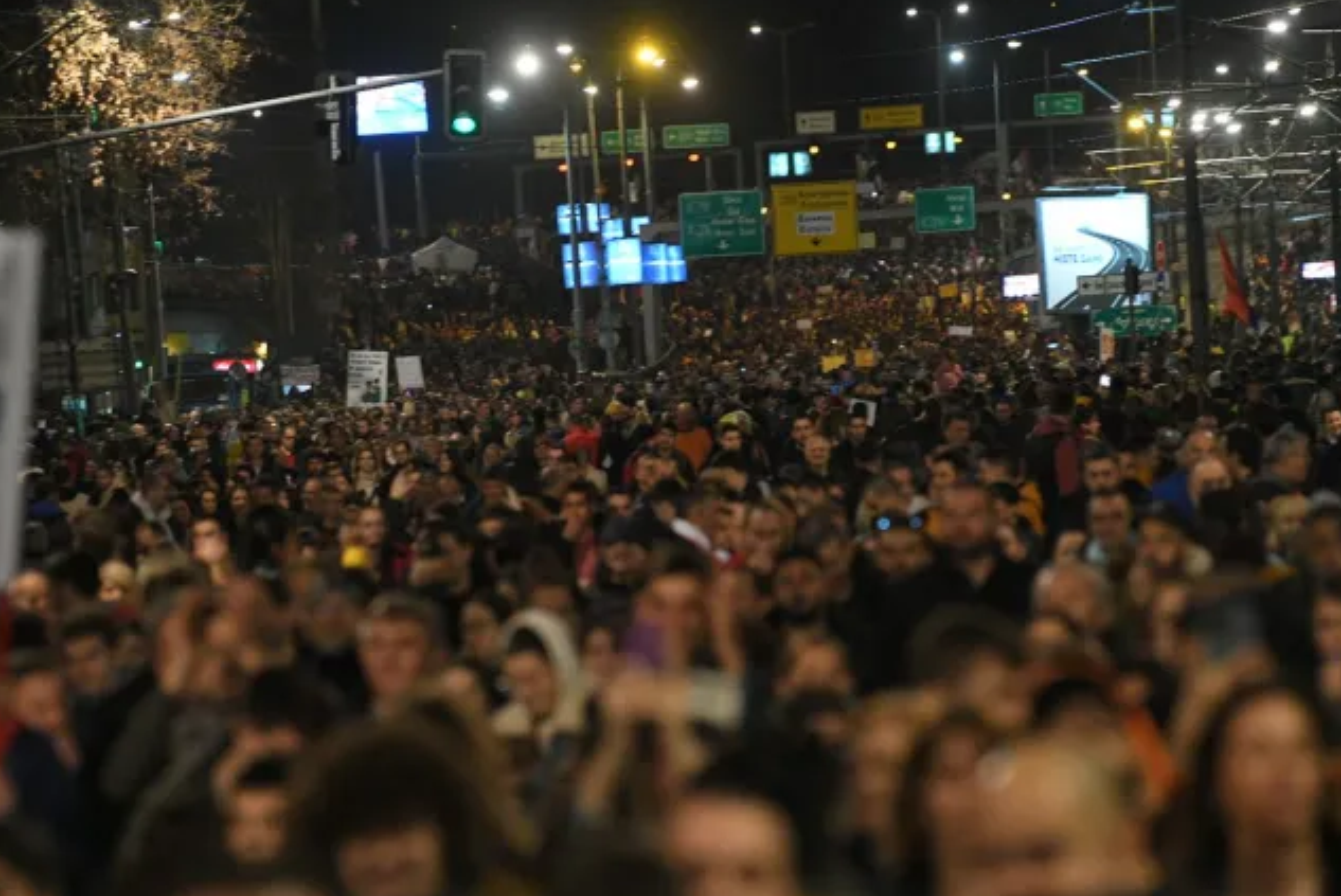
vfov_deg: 5.7
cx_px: 652
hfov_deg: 8.6
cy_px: 495
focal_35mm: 240
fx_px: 8946
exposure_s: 1/125
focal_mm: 200
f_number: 4
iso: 6400
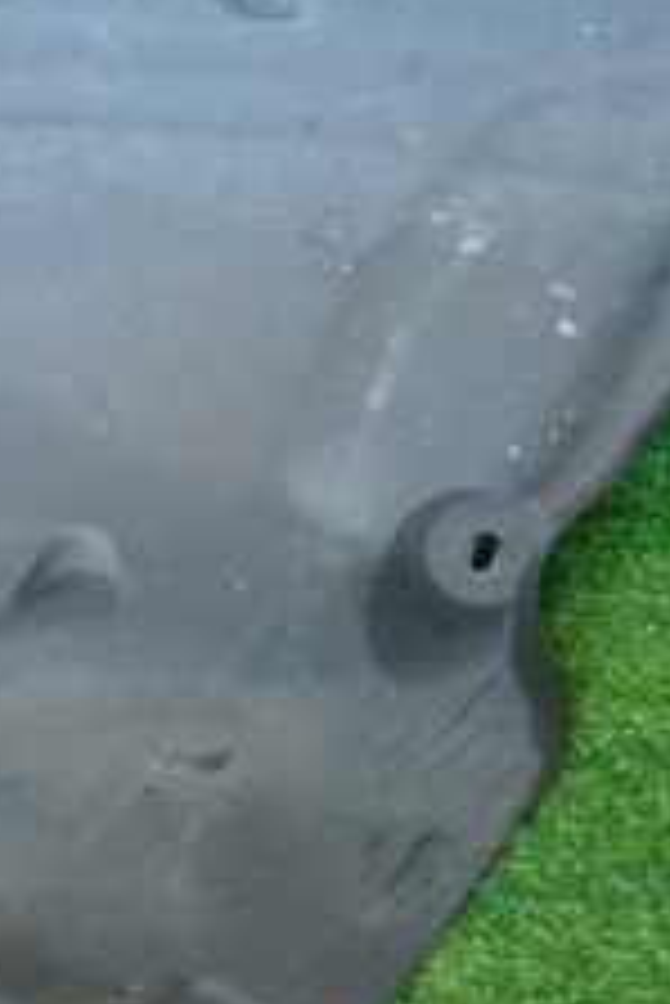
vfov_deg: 28.8
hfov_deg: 17.8
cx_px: -270
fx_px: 1951
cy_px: 486
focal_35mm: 70
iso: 200
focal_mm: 4.5
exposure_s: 1/30
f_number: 2
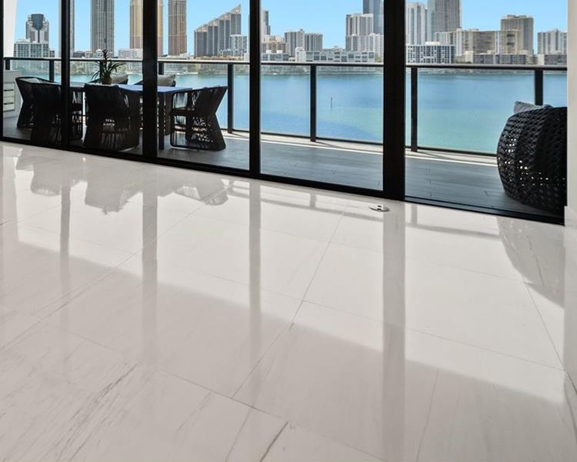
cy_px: 54
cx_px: 37
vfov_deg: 46.9
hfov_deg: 52.9
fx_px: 478
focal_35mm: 28
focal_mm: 14
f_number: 8
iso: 200
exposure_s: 1/20
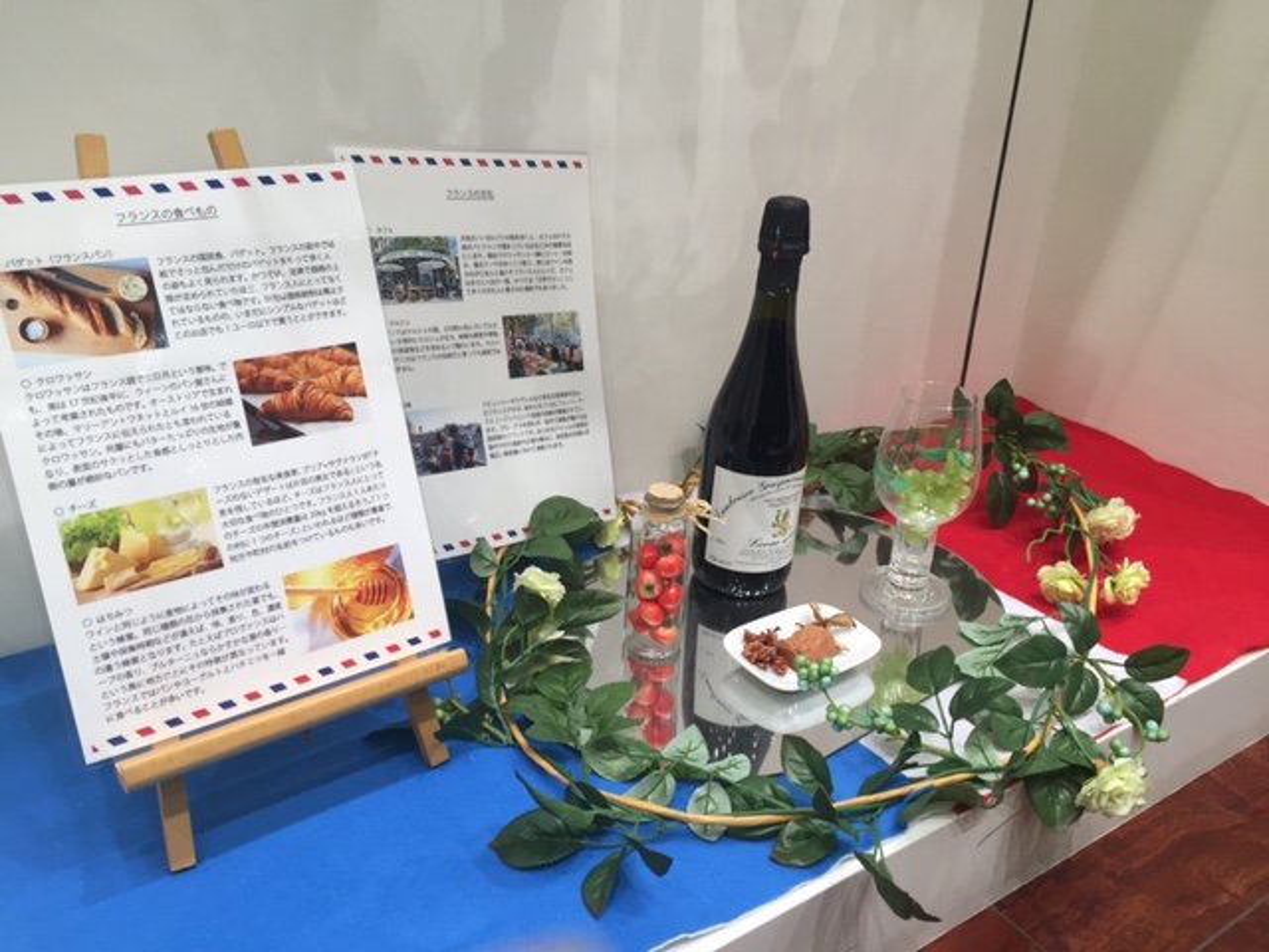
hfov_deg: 61.7
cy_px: 476
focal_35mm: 29
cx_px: 634
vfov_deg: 48.2
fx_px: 1063
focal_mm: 4.15
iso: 32
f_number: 2.2
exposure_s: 1/40
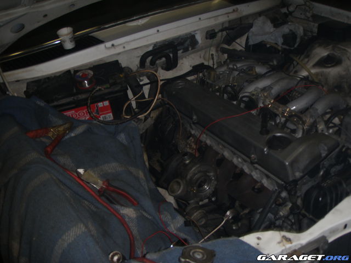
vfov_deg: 37.7
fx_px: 385
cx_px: 176
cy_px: 132
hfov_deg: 49.0
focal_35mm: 38
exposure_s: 1/30
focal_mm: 6.7
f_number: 3.5
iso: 100
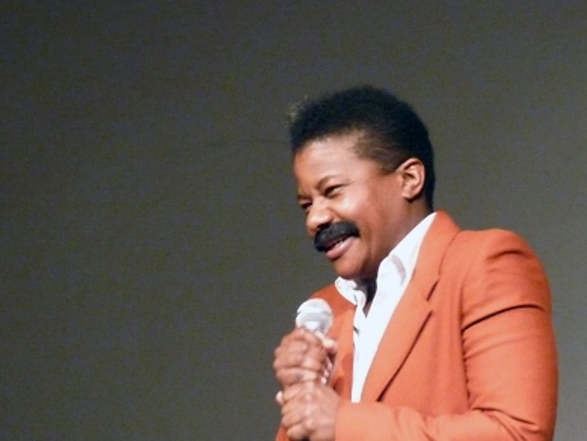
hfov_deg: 7.8
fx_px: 4325
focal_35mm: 255
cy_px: 340
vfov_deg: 5.8
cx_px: 278
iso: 800
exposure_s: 1/20
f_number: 3.7
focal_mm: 27.5
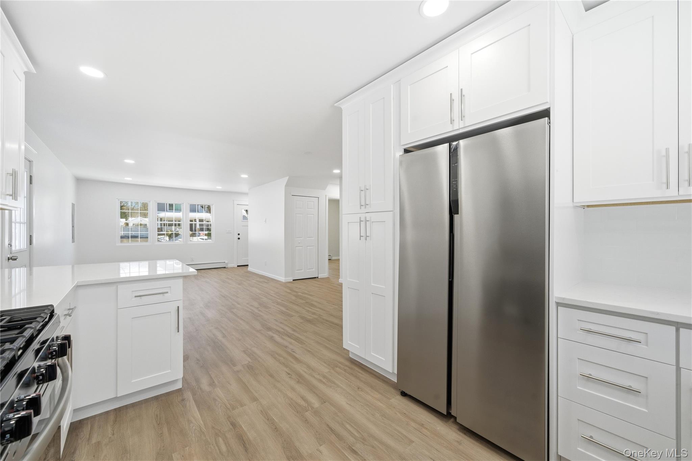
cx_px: 346
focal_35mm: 14
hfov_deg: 104.3
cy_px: 230
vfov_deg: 81.2
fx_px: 269
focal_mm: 14
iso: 500
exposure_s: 1/1250
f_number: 8
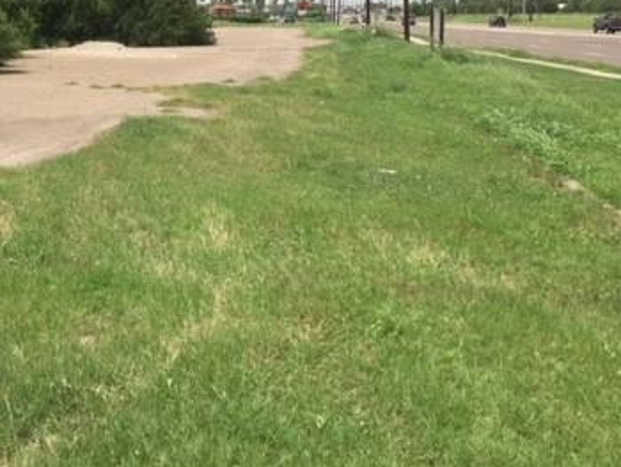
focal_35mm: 53
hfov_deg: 35.5
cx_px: 170
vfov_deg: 26.7
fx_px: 951
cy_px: 59
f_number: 2.2
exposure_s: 1/1980
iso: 32
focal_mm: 4.15
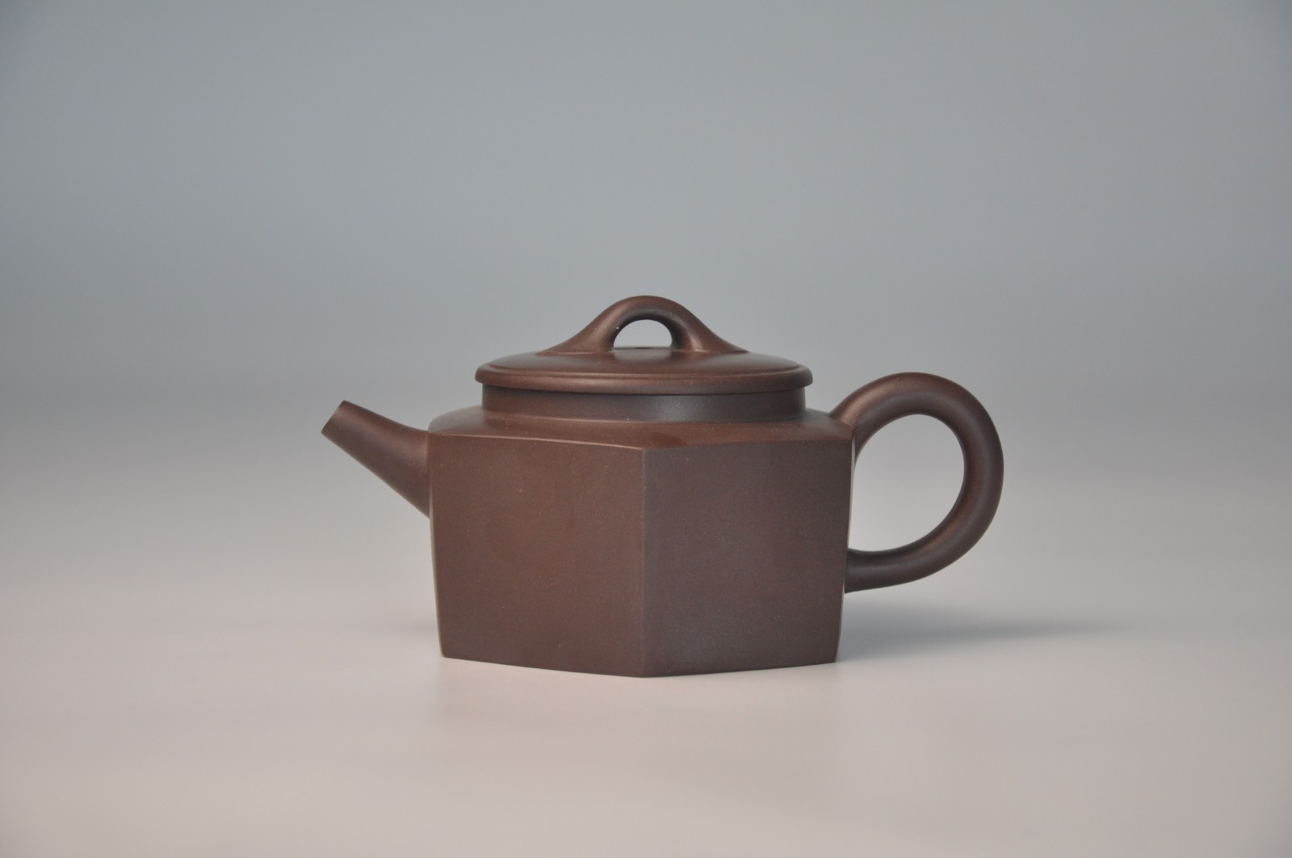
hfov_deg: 21.9
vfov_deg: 14.7
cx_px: 646
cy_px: 429
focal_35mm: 93
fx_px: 3333
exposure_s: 1/125
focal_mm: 62
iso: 400
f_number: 5.6
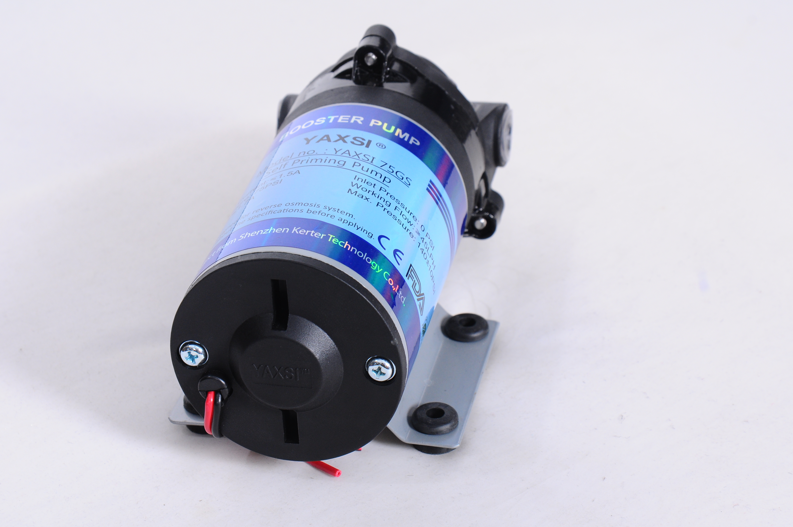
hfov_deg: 20.6
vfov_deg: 13.8
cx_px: 396
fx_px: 2178
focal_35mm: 99
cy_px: 264
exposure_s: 1/125
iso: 400
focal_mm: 66
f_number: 10
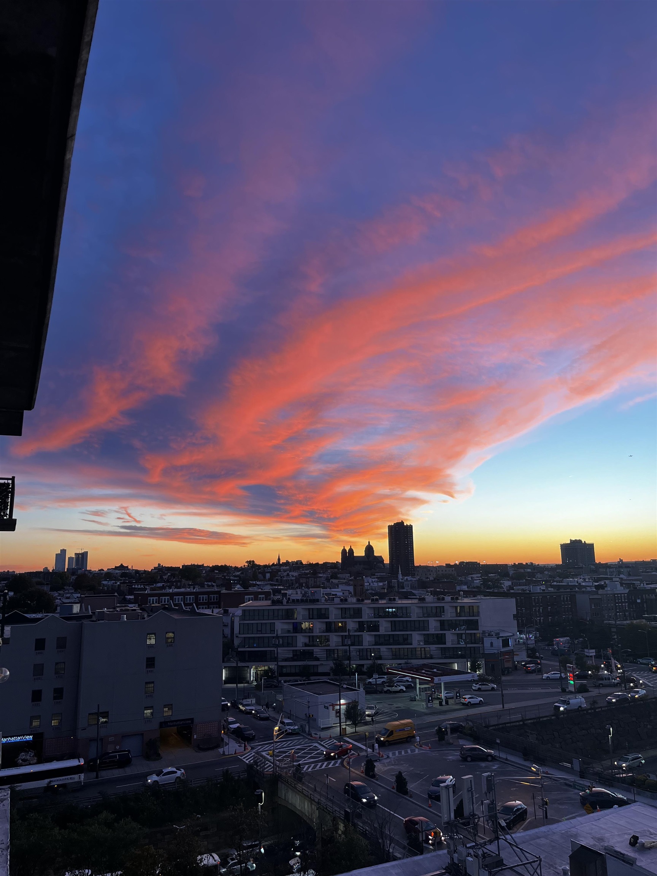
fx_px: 658
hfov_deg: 53.1
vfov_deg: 67.3
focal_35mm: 26
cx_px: 328
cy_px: 438
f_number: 1.6
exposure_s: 1/122
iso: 64
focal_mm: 5.1
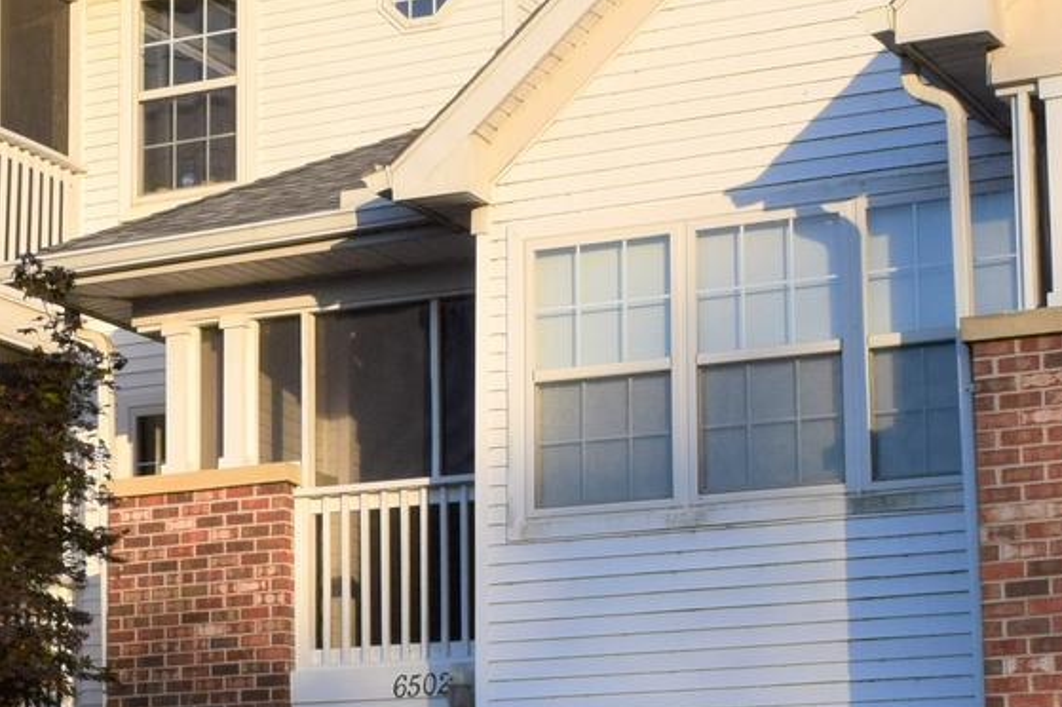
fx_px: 3243
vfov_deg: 12.4
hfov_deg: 18.4
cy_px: 535
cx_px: 209
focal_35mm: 110
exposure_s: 1/400
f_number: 11
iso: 400
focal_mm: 20
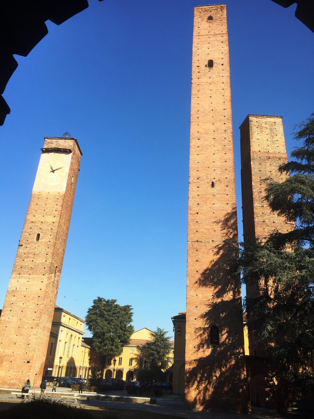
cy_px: 210
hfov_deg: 48.2
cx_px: 157
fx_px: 351
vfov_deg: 61.7
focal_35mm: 29
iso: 32
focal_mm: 4.15
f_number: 2.2
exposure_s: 1/1412
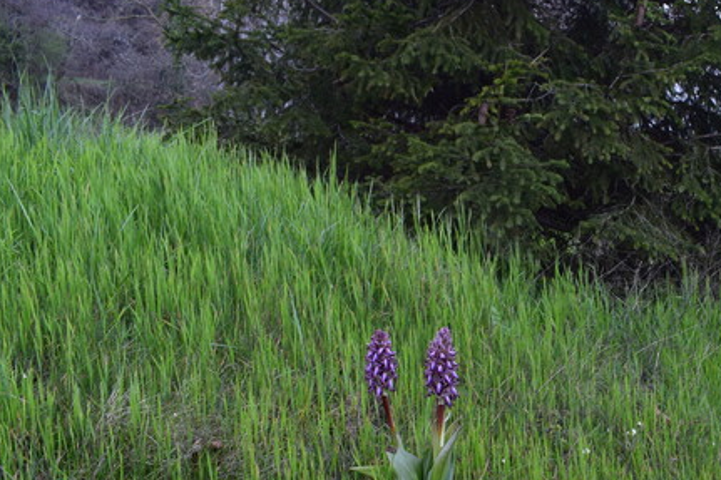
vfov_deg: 28.2
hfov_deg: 40.0
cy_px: 355
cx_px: 594
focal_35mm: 47
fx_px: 941
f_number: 8
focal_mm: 18
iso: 400
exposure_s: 1/80
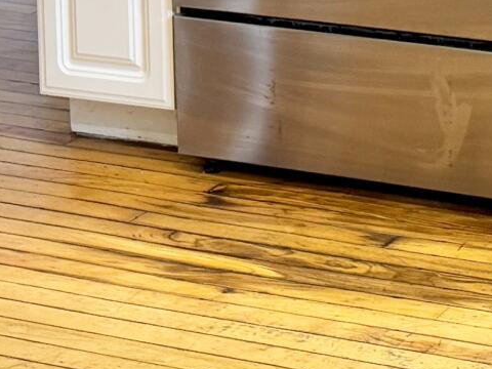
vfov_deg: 9.5
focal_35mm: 150
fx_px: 2132
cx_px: 567
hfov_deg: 12.9
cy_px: -277
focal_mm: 6.76
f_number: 1.78
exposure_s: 1/60
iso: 125
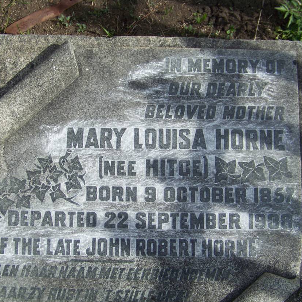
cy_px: 162
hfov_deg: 31.1
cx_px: 149
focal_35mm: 55
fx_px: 543
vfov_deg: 31.1
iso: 64
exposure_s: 1/1000
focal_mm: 6.75
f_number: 2.8
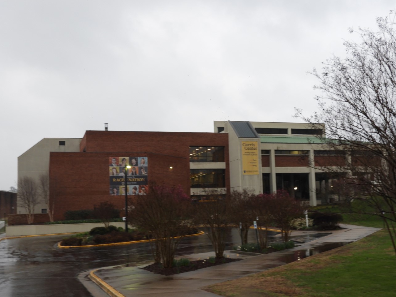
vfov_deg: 32.2
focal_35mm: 45
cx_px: 212
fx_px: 515
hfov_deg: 42.1
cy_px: 159
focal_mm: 7.2
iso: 125
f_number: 3.8
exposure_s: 1/30
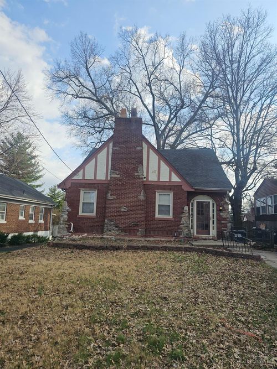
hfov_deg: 58.9
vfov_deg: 73.9
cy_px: 184
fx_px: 245
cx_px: 138
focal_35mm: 23
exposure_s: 1/1070
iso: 20
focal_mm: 6.3
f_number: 1.7
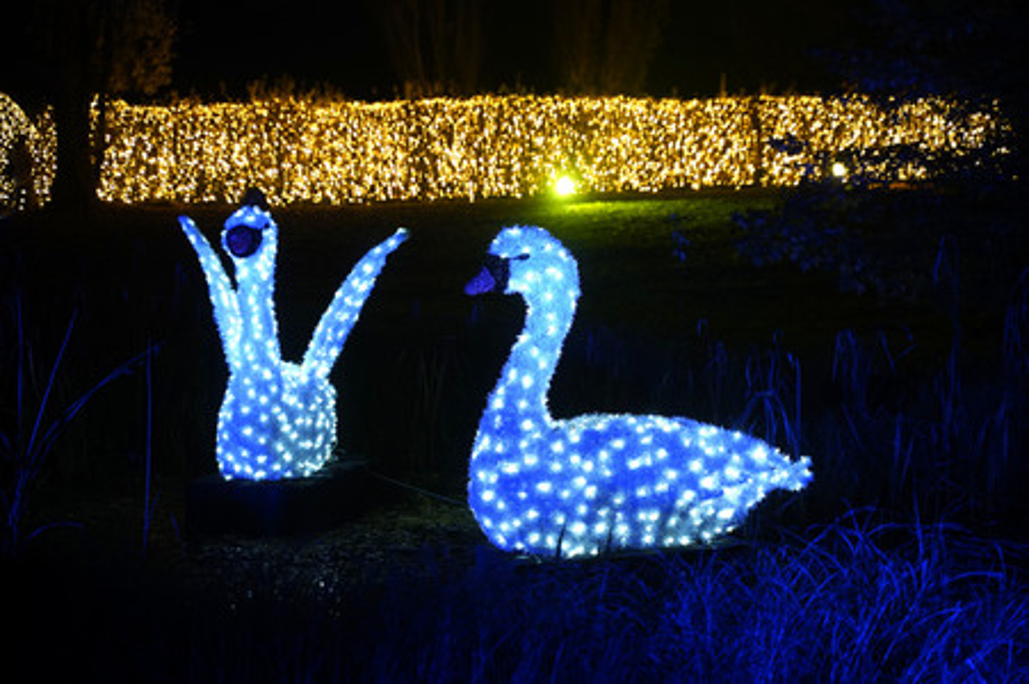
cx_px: 514
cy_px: 342
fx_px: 2142
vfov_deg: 18.2
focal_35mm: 75
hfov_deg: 27.0
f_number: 3.5
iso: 1600
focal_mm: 75
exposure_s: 1/100
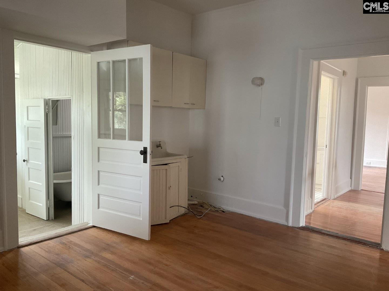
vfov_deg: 48.2
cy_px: 146
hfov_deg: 61.7
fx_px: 326
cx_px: 194
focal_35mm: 29
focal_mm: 3
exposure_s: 1/60
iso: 160
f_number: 1.8
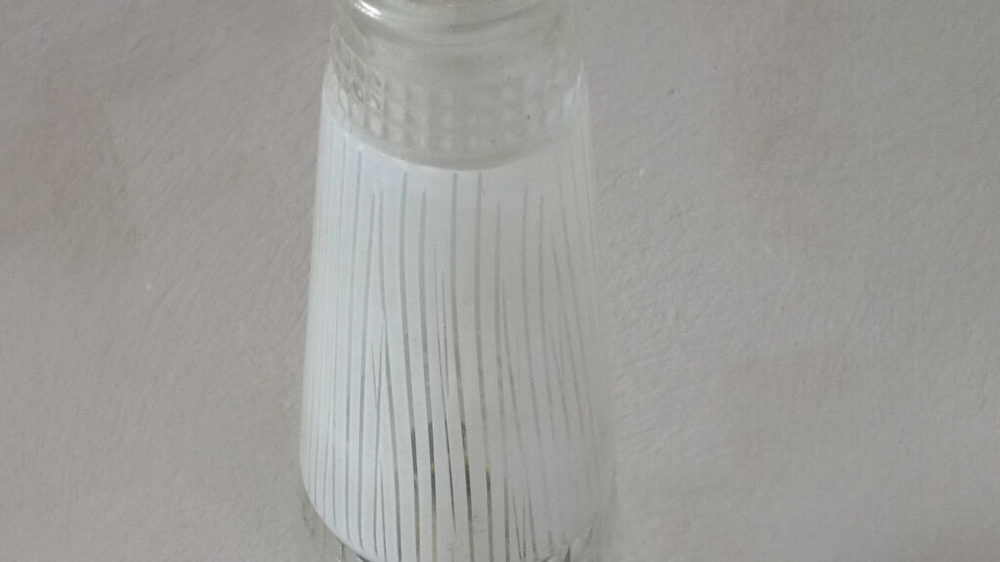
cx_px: 353
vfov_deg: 21.1
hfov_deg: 37.5
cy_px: 563
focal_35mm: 55
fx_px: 1458
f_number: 2.8
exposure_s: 1/30
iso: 250
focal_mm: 4.5
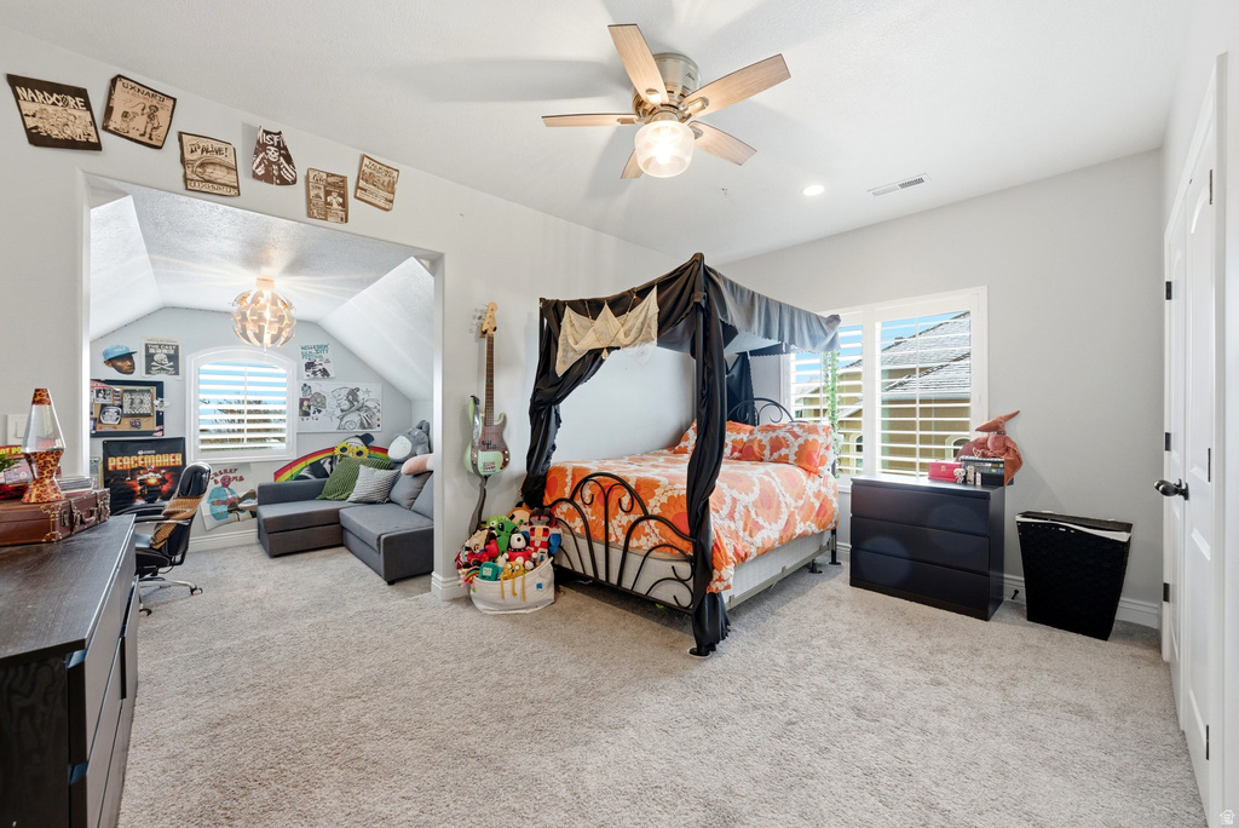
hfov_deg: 108.3
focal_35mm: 13
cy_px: 414
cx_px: 620
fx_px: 448
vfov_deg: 85.5
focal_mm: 13
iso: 1600
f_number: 6.3
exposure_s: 1/640
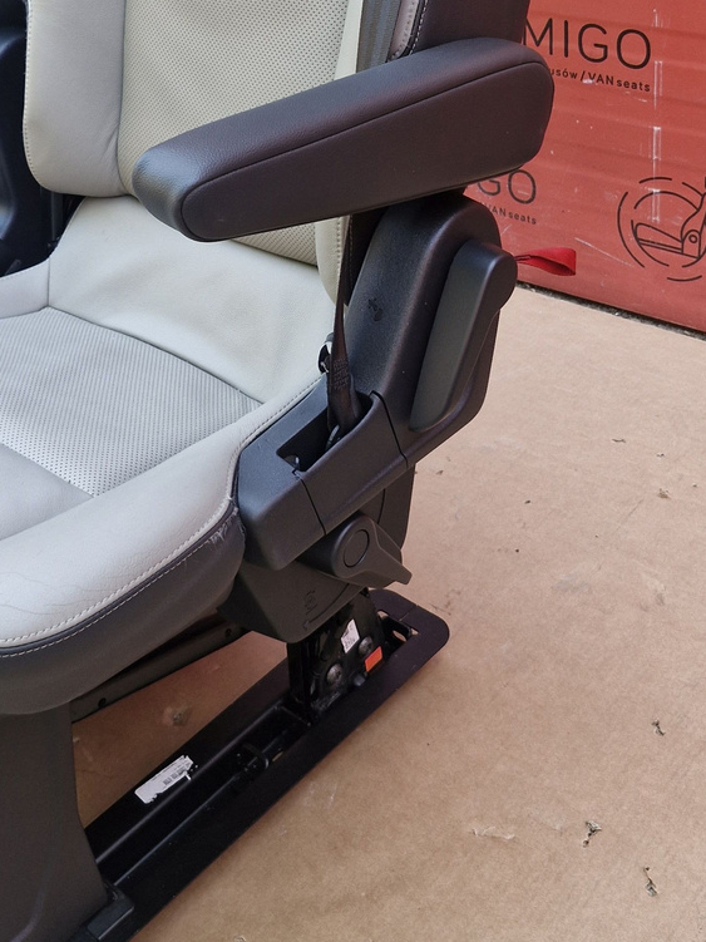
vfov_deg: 37.8
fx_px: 1333
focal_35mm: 49
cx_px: 297
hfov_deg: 29.6
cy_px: 221
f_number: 1.8
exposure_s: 1/286
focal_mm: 5.54
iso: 50
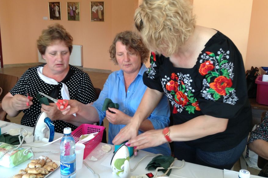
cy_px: 76
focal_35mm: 35
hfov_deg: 54.4
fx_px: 260
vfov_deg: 37.8
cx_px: 133
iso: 32
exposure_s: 1/24
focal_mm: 3.3
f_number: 2.4
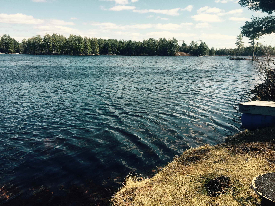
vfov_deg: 48.2
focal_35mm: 29
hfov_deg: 61.7
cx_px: 138
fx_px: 230
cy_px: 103
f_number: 2.2
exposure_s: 1/1799
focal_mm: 4.15
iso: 32
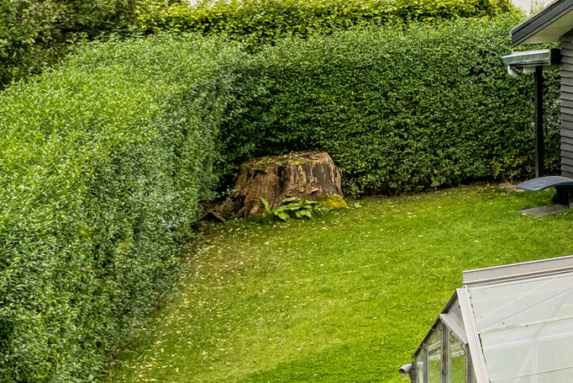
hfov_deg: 15.8
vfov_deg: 14.5
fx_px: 1422
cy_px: -152
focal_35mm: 89
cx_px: 1252
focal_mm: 20.3
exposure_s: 1/800
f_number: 7.1
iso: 800
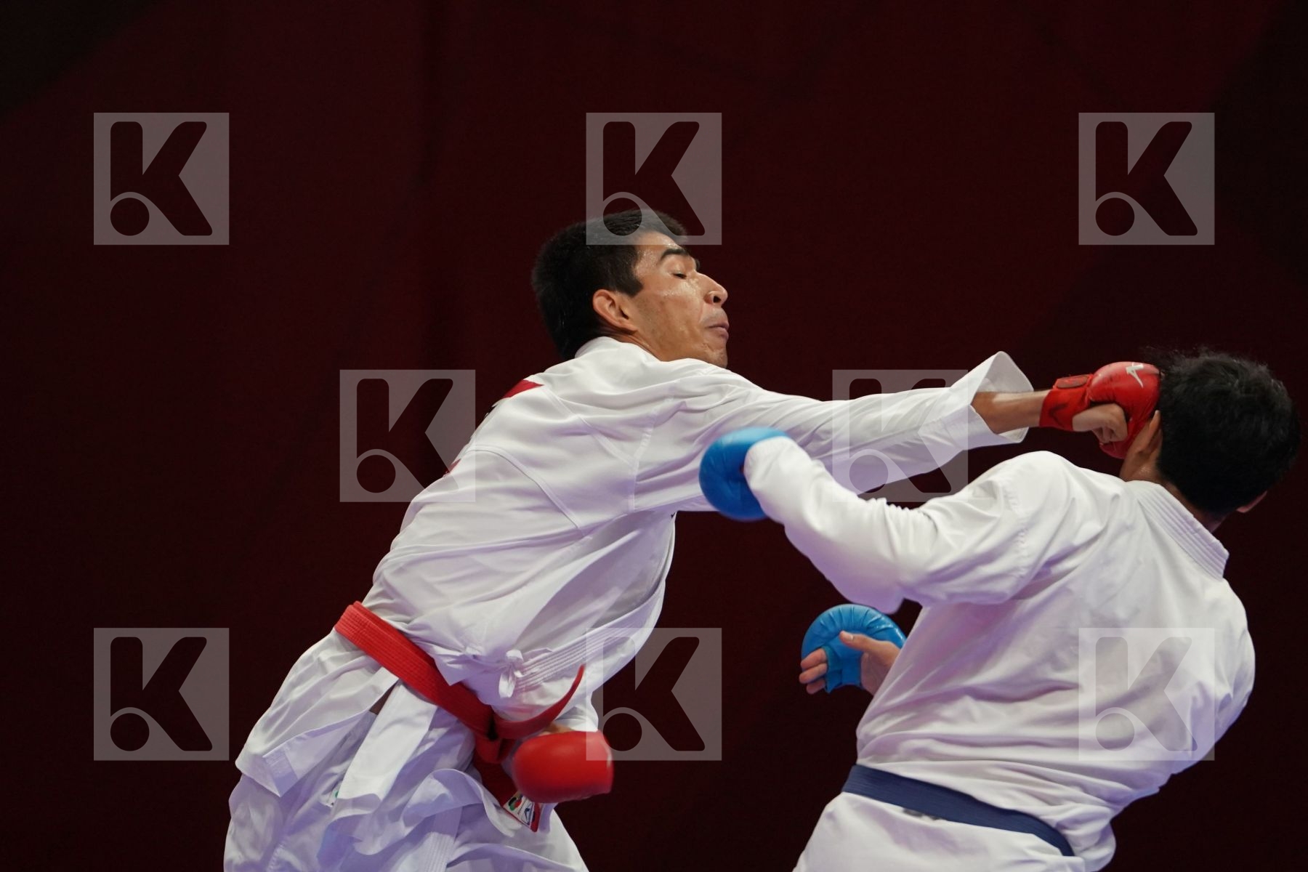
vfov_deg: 3.4
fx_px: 14532
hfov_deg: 5.2
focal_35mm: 400
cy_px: 436
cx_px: 654
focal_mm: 267
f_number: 4
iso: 2500
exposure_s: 1/1000
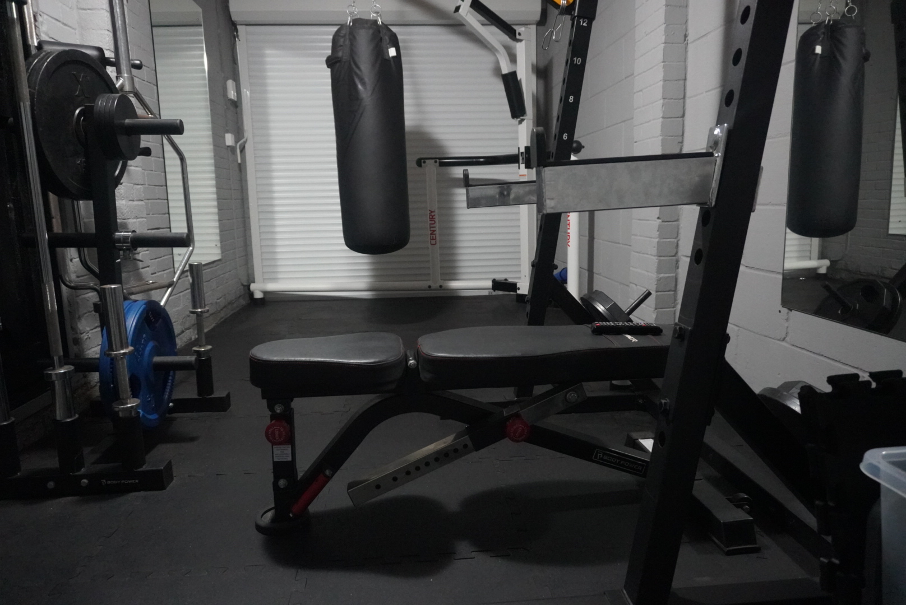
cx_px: 453
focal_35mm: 24
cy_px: 302
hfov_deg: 73.7
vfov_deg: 53.2
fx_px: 604
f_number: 3.5
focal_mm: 16
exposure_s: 1/50
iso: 6400
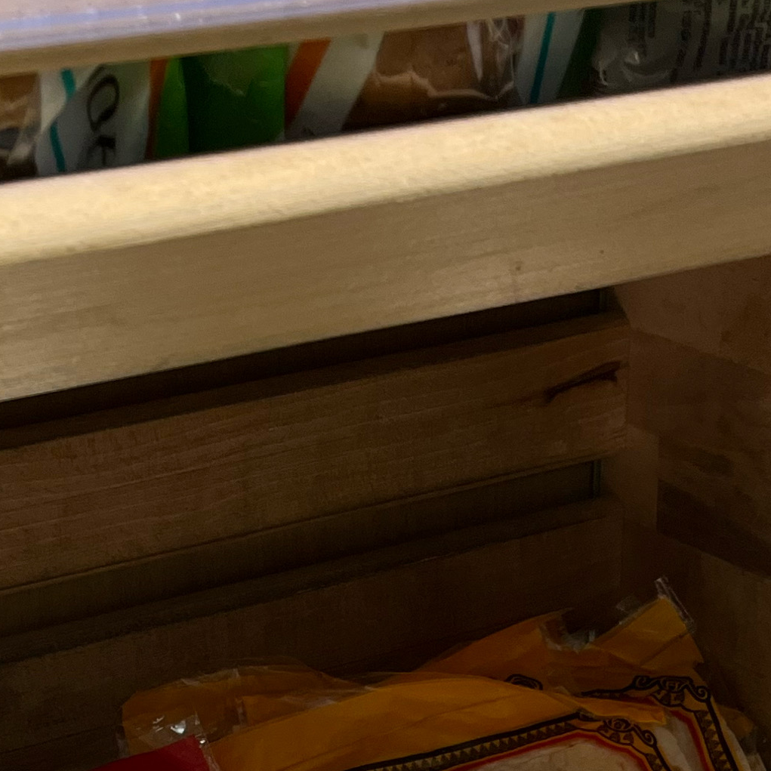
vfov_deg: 17.0
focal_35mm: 90
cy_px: 1230
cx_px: 406
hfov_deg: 19.3
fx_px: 2268
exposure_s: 1/100
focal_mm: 5.1
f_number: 1.6
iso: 100
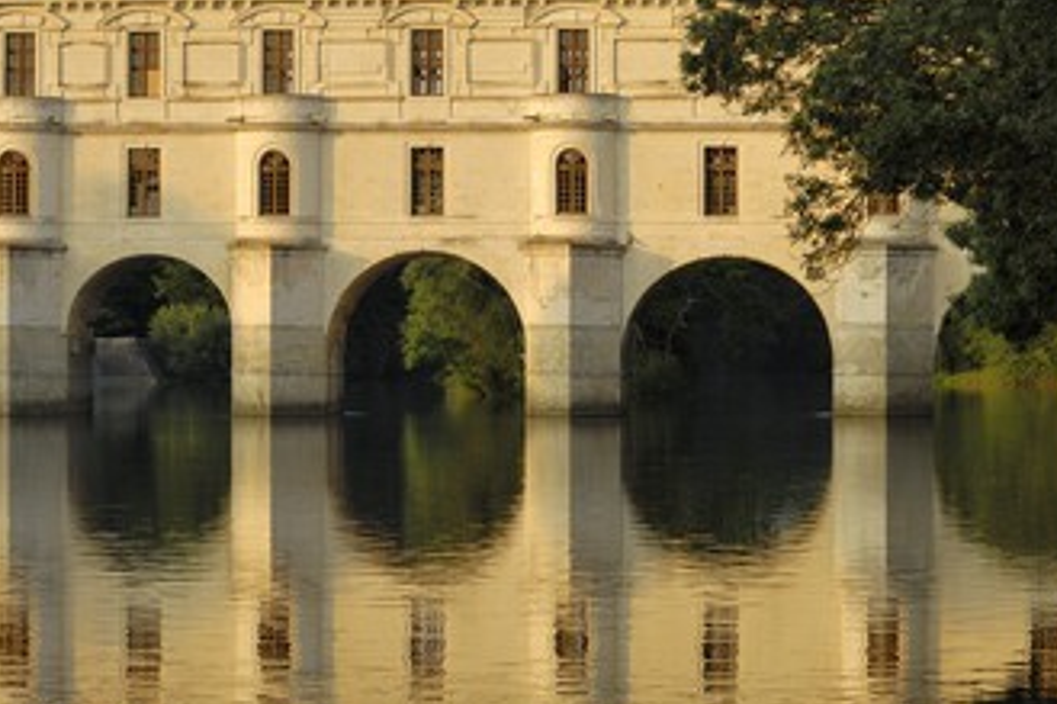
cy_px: 325
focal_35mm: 144
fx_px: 4215
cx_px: 591
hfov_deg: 14.3
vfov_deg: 9.5
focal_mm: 75
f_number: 4.8
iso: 100
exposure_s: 1/125
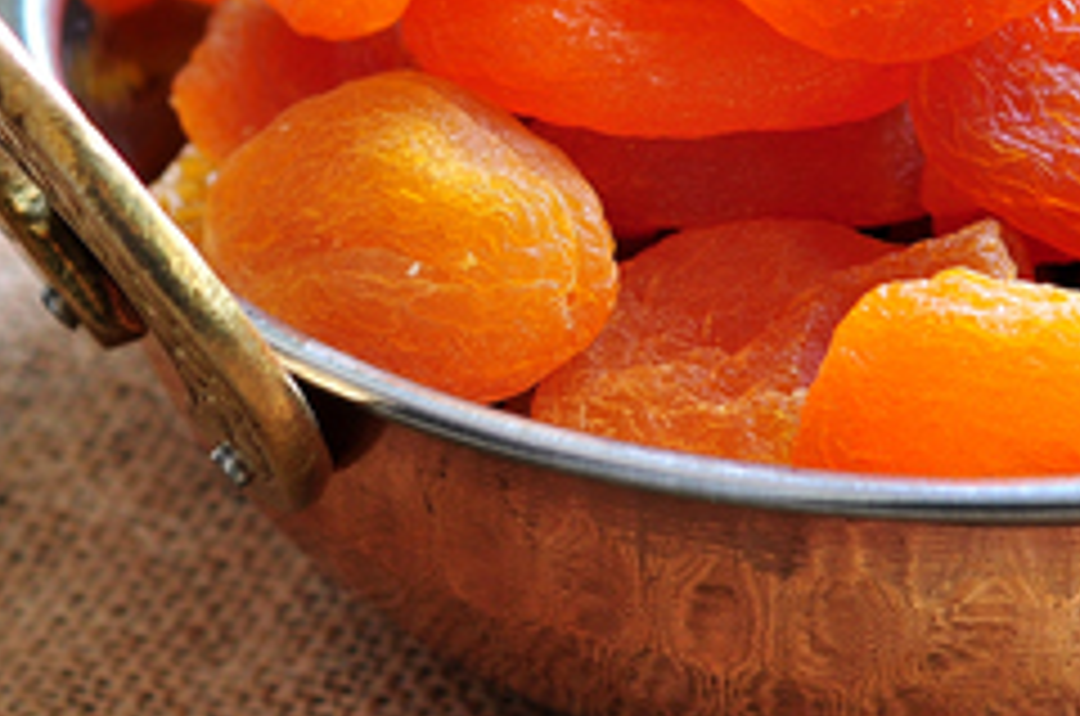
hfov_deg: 9.1
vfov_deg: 6.0
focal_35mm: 227
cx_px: 290
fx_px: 6796
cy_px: 90
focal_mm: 50
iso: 200
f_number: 5
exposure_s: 1/80
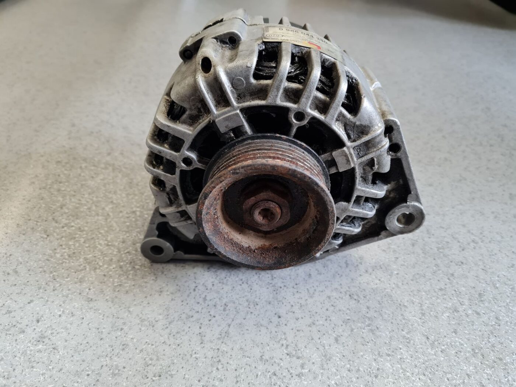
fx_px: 388
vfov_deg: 53.1
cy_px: 194
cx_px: 258
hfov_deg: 67.3
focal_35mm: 26
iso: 250
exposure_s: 1/100
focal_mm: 5.4
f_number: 1.8
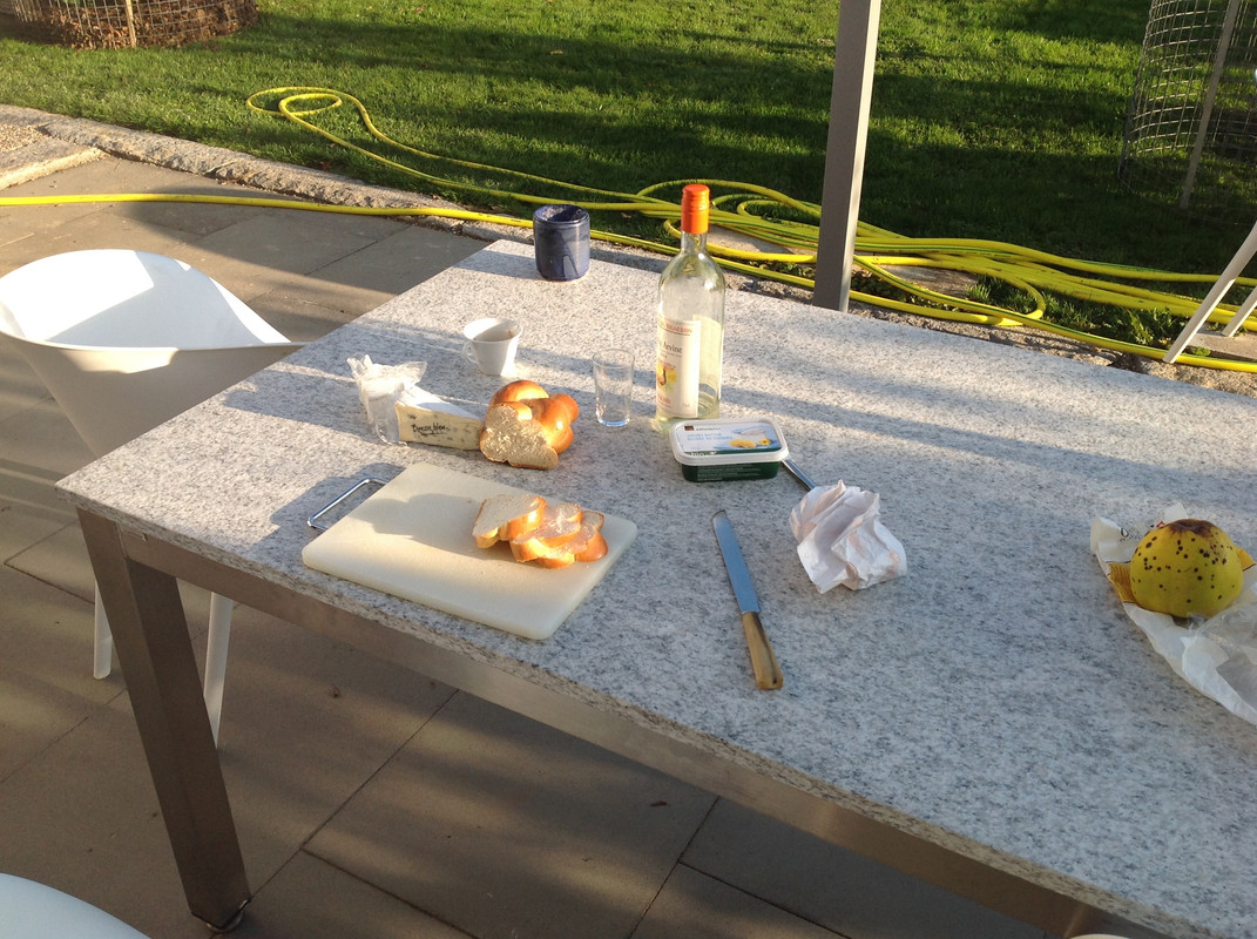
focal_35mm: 35
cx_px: 628
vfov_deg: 40.6
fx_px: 1269
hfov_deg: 52.7
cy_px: 470
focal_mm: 4.28
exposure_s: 1/605
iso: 50
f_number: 2.4
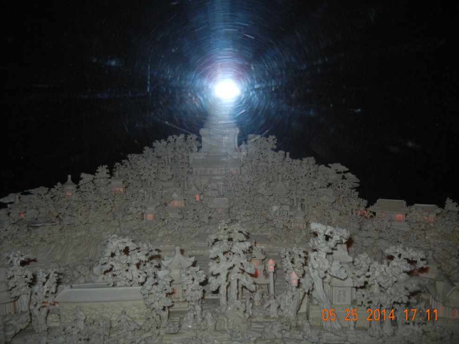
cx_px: 231
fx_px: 411
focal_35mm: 31
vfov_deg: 45.4
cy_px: 174
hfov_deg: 58.4
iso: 200
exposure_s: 1/30
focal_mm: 5.4
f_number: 3.5
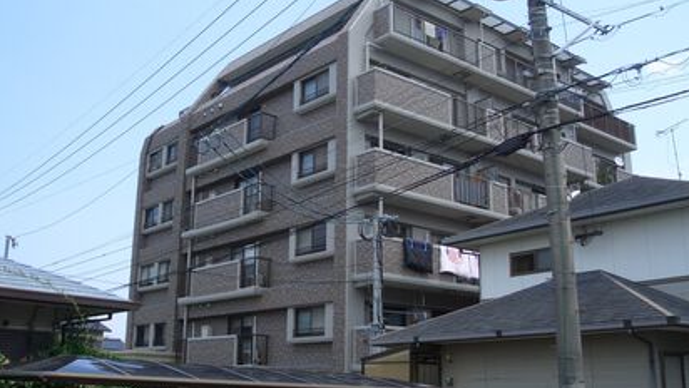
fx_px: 731
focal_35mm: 40
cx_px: 350
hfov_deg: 50.5
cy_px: 178
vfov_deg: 29.7
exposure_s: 1/400
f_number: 4
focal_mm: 4.8
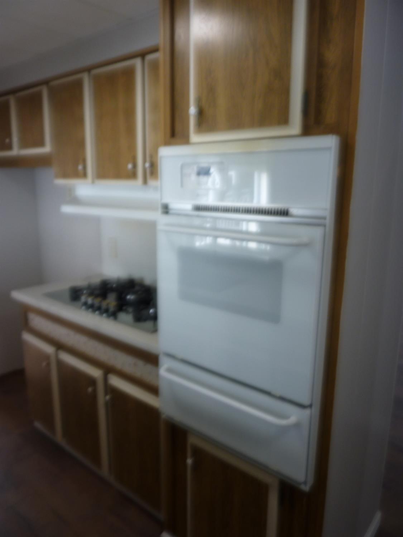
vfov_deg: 69.4
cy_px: 268
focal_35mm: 25
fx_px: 388
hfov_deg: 54.9
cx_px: 202
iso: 80
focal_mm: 4.1
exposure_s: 1/50
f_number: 3.3
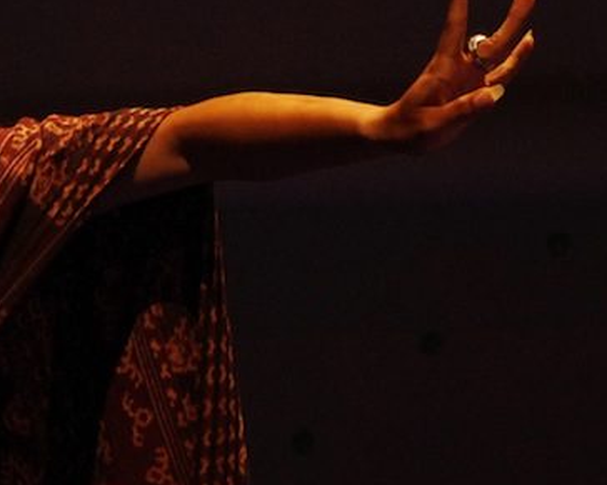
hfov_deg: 2.7
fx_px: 13057
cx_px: 103
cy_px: 116
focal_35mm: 727
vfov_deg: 2.1
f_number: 5.6
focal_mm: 200
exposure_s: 1/100
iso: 1600
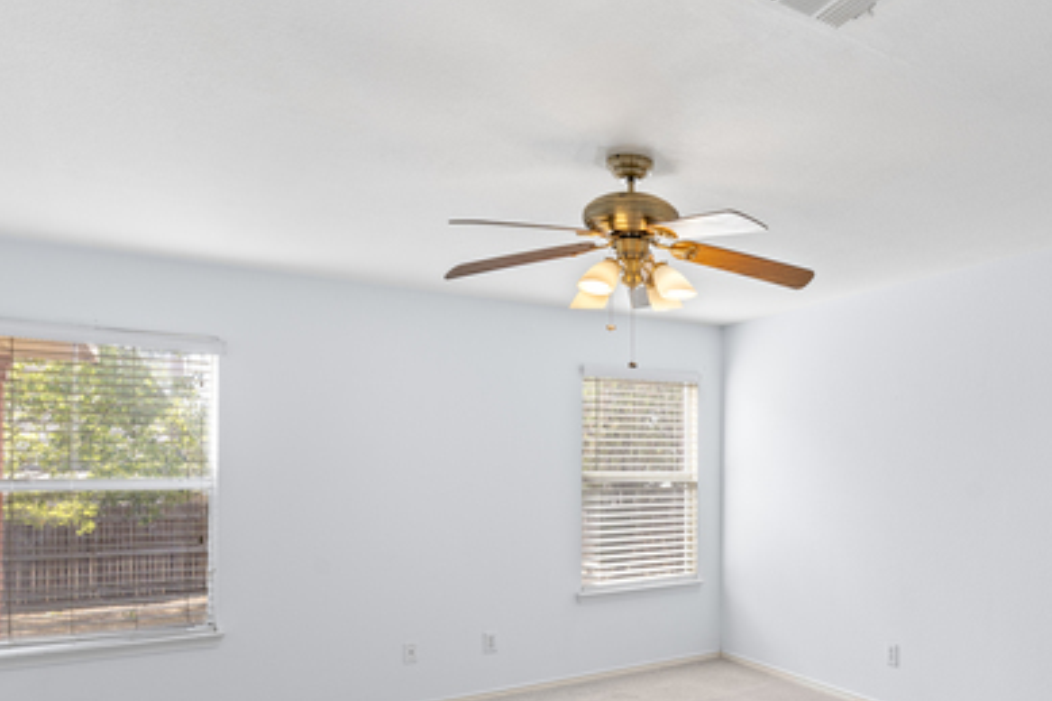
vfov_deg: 45.6
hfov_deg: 61.6
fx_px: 818
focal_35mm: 28
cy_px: 475
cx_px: 795
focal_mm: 17
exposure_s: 1/10
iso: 200
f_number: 8
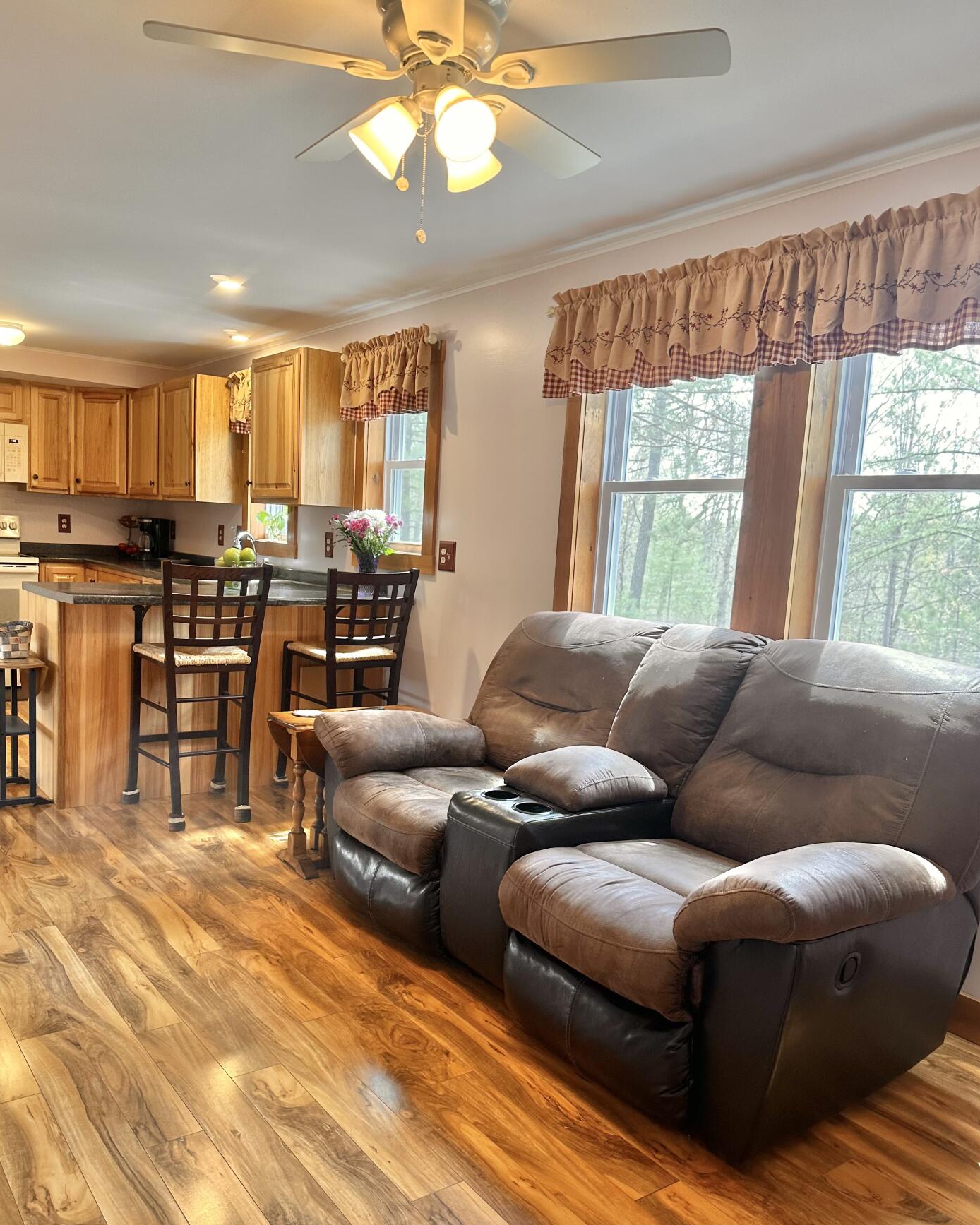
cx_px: 461
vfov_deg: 63.9
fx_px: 979
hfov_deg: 53.1
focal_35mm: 27
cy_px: 672
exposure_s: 1/60
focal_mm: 6.86
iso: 125
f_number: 1.78
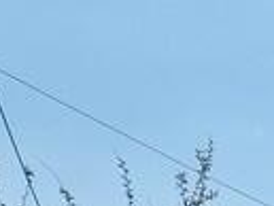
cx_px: 773
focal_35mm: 182
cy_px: 629
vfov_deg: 7.2
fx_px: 1442
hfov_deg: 9.1
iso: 50
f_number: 1.8
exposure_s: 1/1800
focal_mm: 6.4
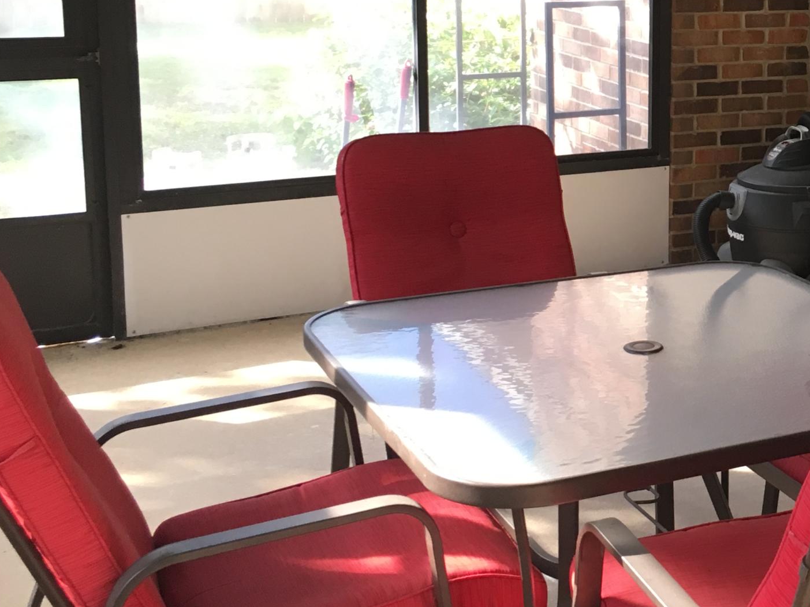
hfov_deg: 29.2
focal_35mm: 62
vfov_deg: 23.4
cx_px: 811
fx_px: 1451
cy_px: 144
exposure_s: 1/30
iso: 64
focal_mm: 4.15
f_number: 2.2
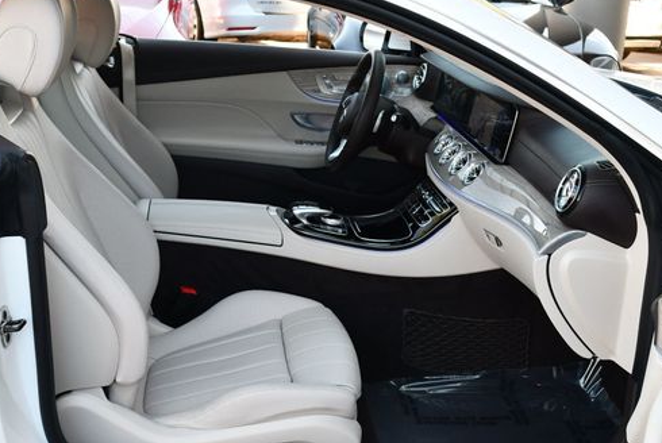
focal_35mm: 47
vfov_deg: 28.7
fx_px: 865
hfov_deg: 41.5
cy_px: 236
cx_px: 239
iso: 400
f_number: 5
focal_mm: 18
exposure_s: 1/250
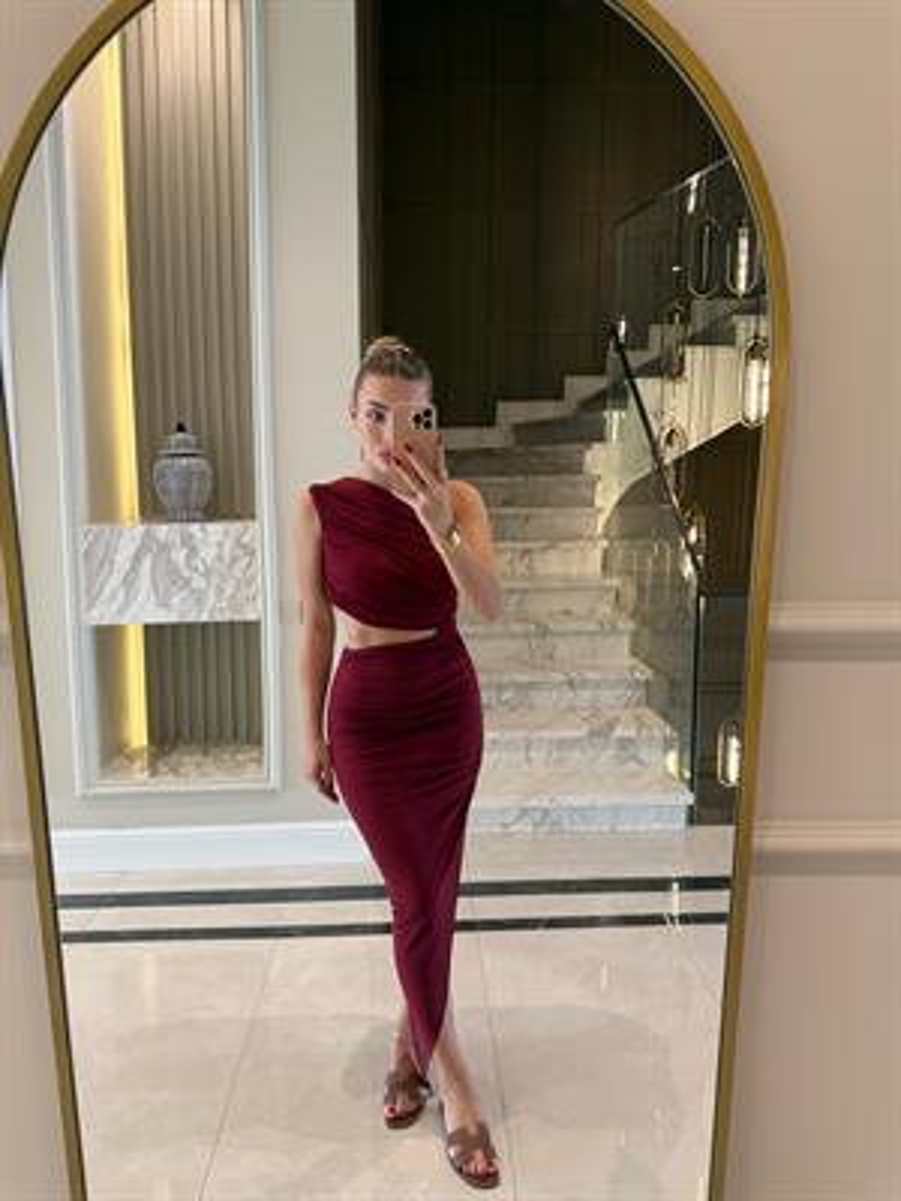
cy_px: 600
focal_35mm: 24
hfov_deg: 56.8
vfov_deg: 71.6
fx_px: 833
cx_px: 450
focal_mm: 6.76
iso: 200
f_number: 1.78
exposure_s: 1/100
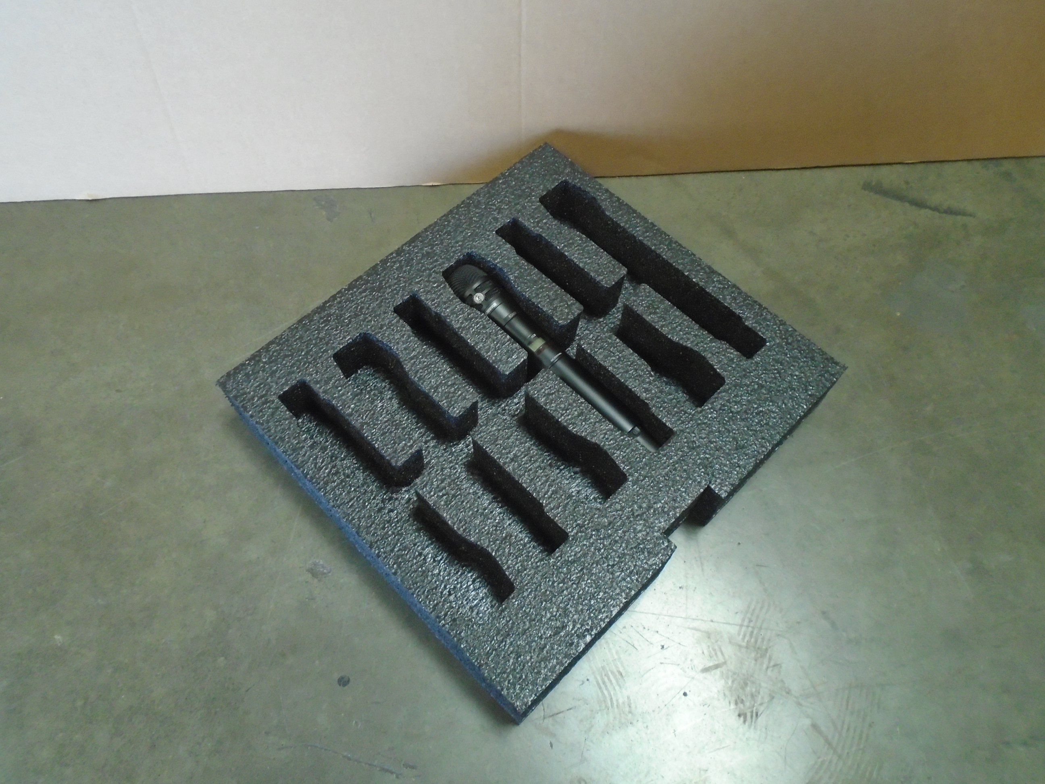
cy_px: 392
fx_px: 785
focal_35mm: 26
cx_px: 522
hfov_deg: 67.3
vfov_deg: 53.1
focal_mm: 4.6
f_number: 3.2
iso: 400
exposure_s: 1/20
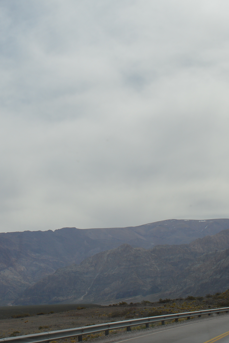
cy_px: 146
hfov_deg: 18.9
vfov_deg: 28.0
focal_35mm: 72
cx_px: 83
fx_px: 687
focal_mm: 24
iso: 100
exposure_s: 1/400
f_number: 10
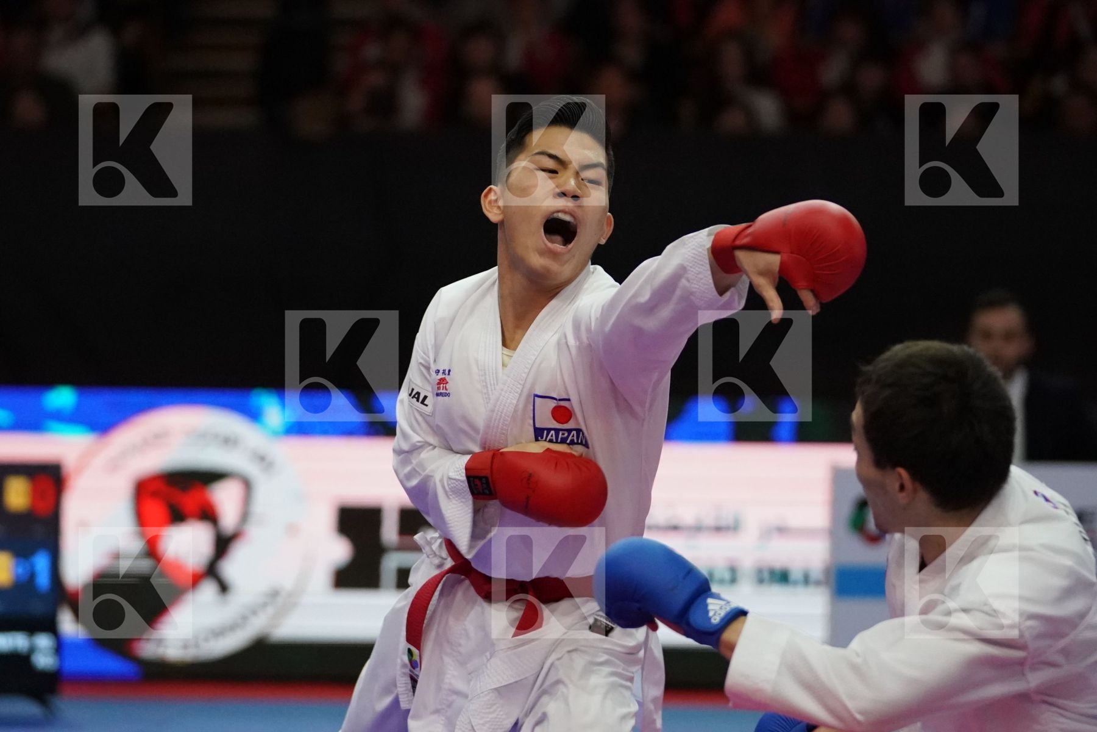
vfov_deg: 7.5
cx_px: 548
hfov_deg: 11.2
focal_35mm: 183
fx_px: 5576
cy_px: 366
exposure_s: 1/1000
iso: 5000
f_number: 2.8
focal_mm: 122
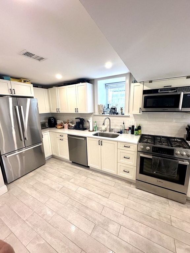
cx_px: 95
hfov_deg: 85.7
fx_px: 102
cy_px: 126
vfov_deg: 102.1
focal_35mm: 14
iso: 125
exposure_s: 1/120
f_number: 2.2
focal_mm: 2.22
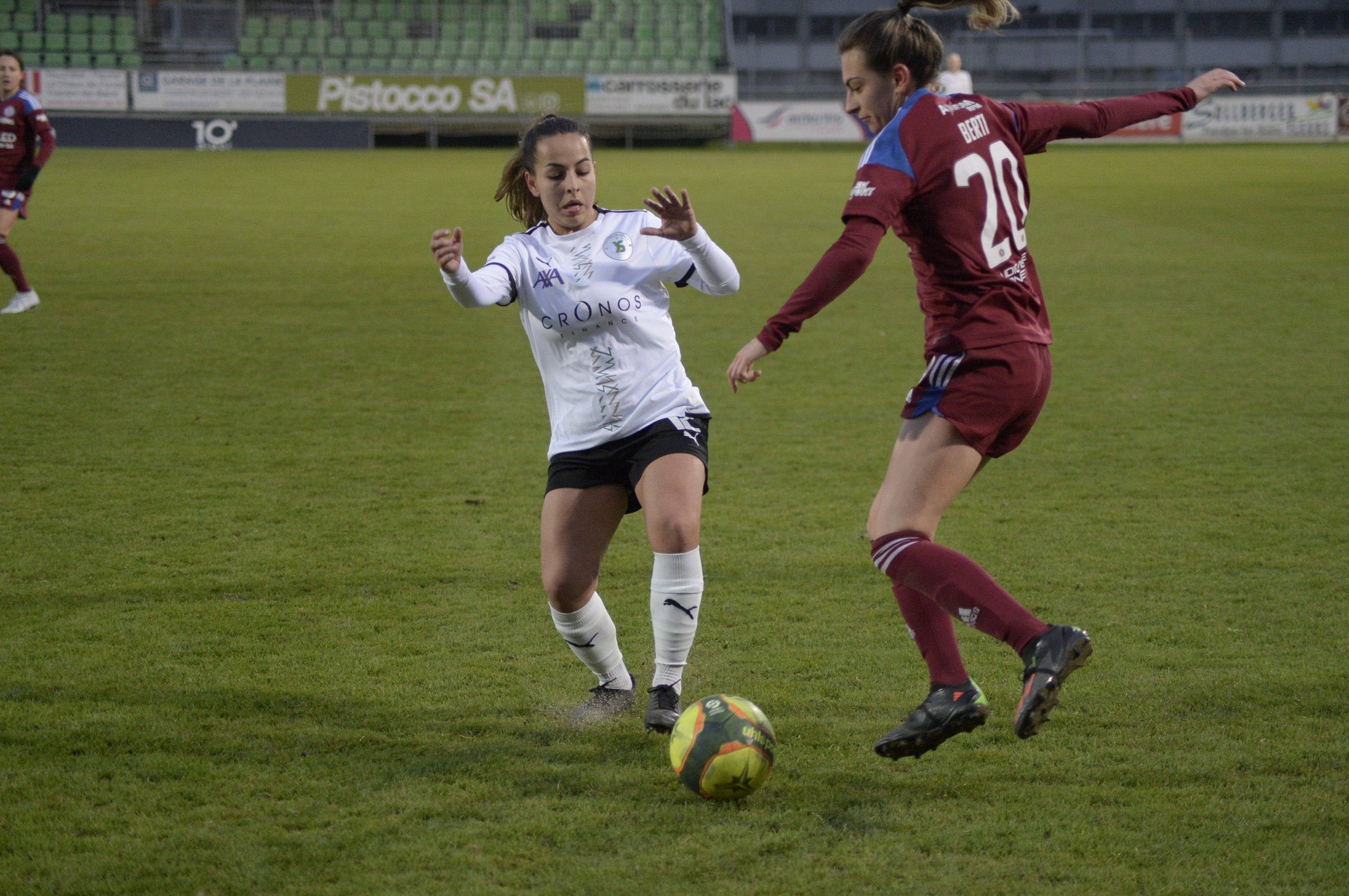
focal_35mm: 105
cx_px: 674
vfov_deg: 13.0
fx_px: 3930
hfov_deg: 19.5
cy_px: 448
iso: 4500
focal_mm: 105
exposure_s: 1/640
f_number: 4
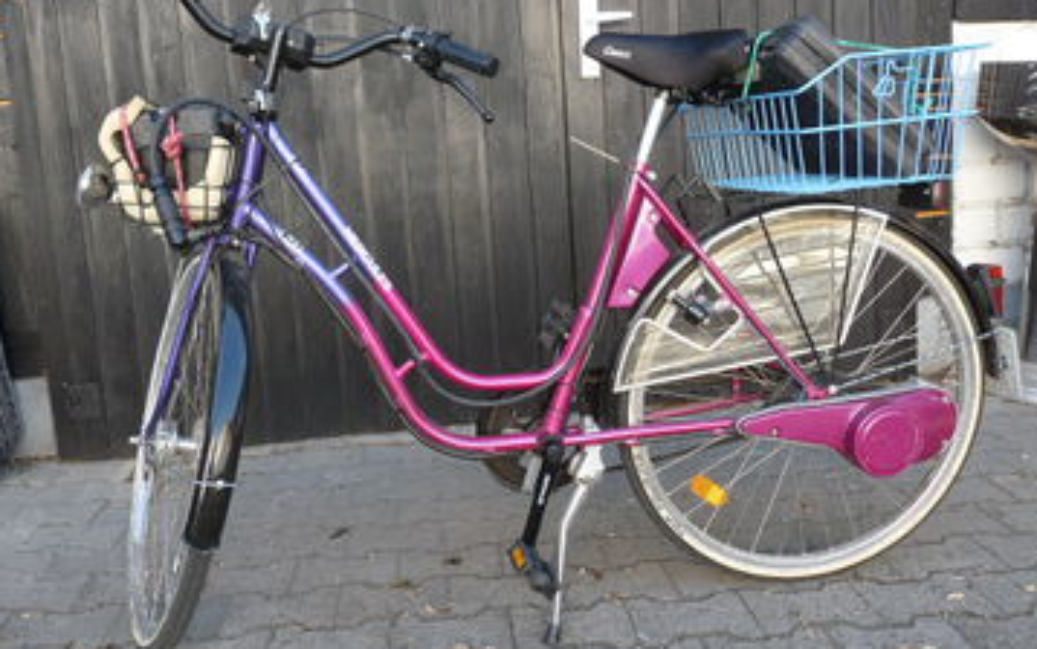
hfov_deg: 59.6
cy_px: 307
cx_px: 478
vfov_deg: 39.4
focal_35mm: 32
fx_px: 905
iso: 100
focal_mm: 4.8
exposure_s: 1/100
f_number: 2.8
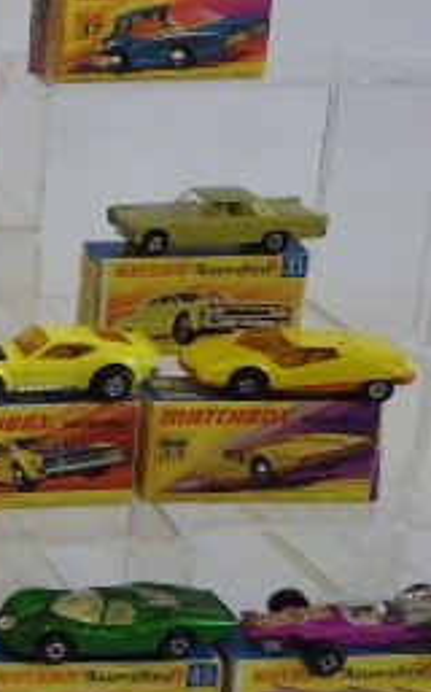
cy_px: 320
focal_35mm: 74
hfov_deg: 15.2
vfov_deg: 27.9
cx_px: -342
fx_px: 1395
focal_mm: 5
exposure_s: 1/45
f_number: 3.5
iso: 200
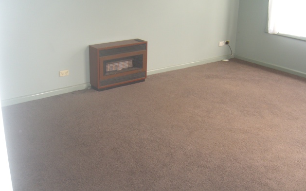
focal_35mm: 41
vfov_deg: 31.2
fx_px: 342
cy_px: 93
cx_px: 154
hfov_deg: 48.2
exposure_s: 1/60
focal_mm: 7.9
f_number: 2.8
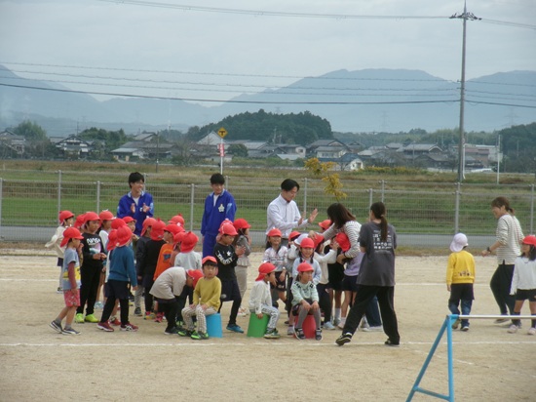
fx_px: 2198
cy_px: 201
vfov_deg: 10.4
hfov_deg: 13.9
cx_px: 268
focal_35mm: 142
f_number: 6.3
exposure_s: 1/280
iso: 100
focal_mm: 25.5
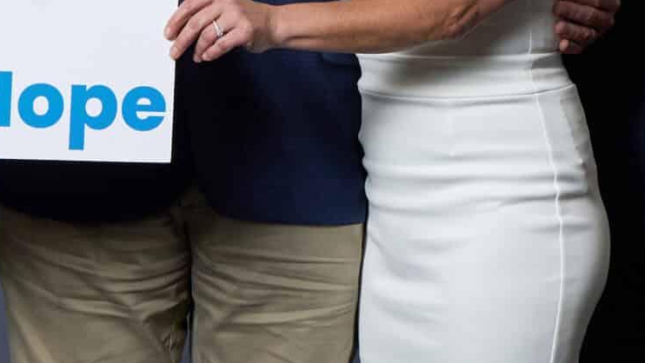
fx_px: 4329
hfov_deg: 8.5
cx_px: 309
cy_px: -301
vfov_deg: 4.7
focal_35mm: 253
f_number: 9
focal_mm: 70
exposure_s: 1/160
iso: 800
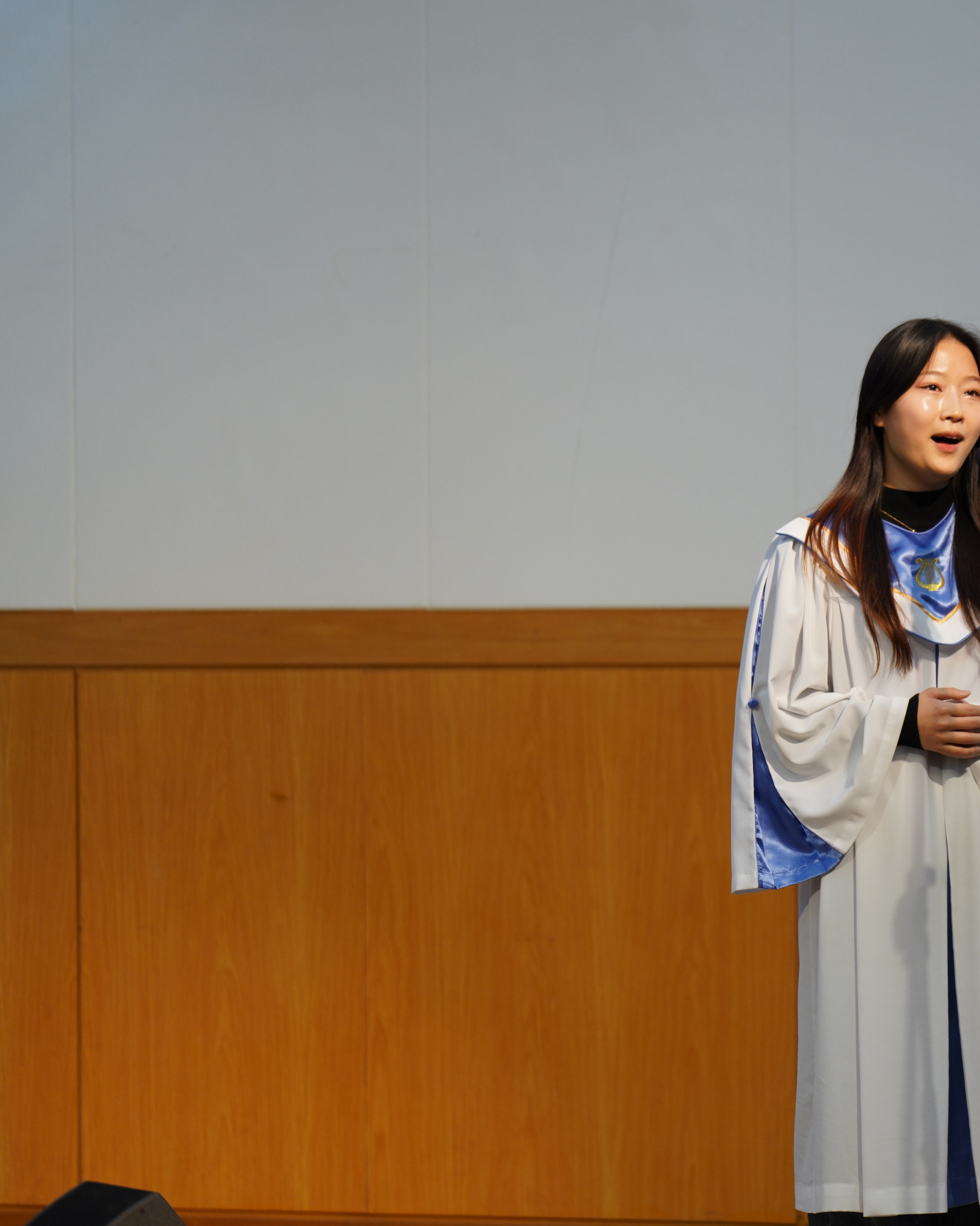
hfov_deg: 5.5
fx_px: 10225
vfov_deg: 6.9
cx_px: 889
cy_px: 613
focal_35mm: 282
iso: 640
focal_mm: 200
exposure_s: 1/160
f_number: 4
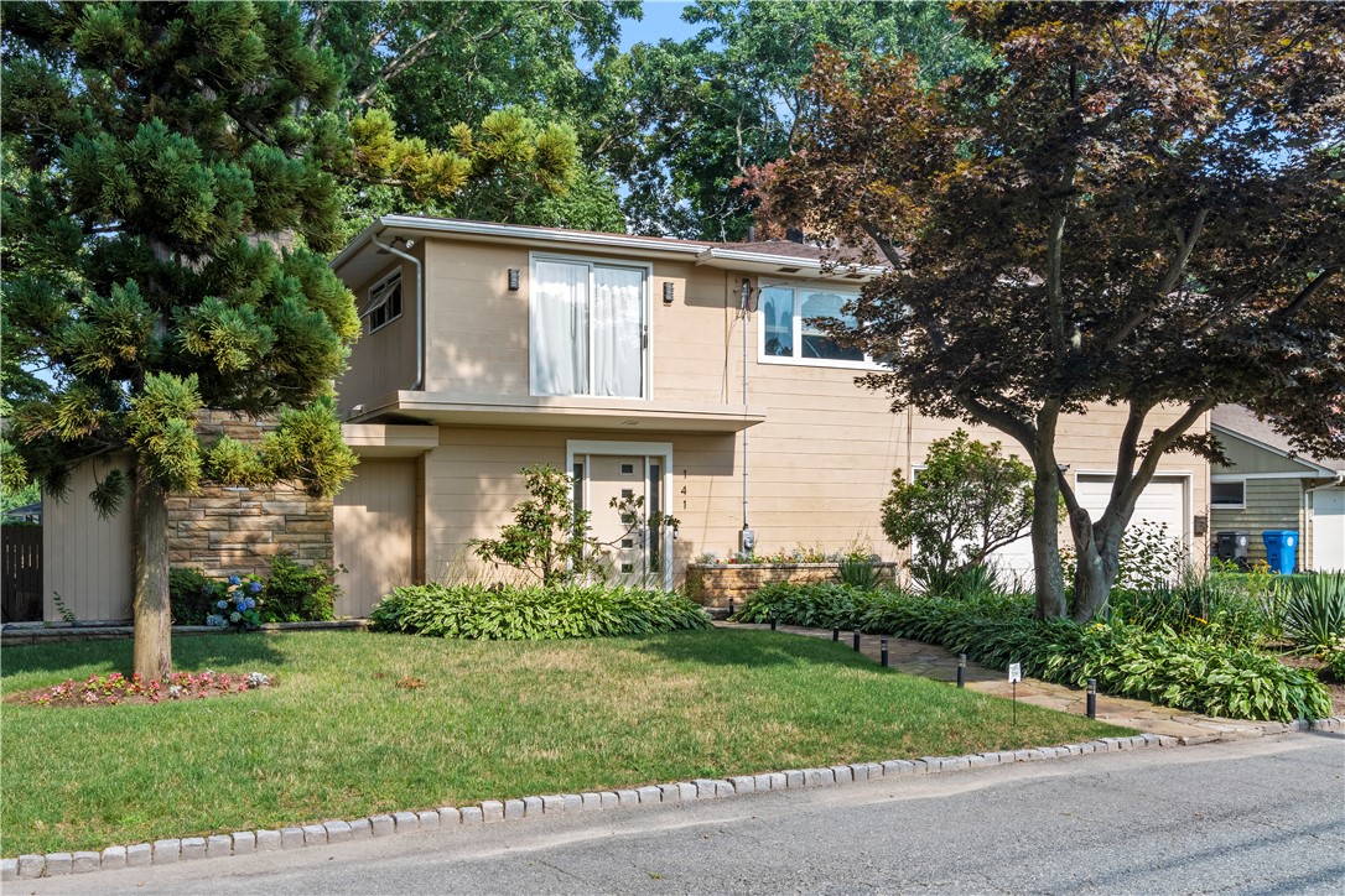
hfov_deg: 57.2
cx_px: 672
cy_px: 448
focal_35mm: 33
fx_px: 1233
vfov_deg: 40.0
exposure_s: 1/100
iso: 400
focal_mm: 22
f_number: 14
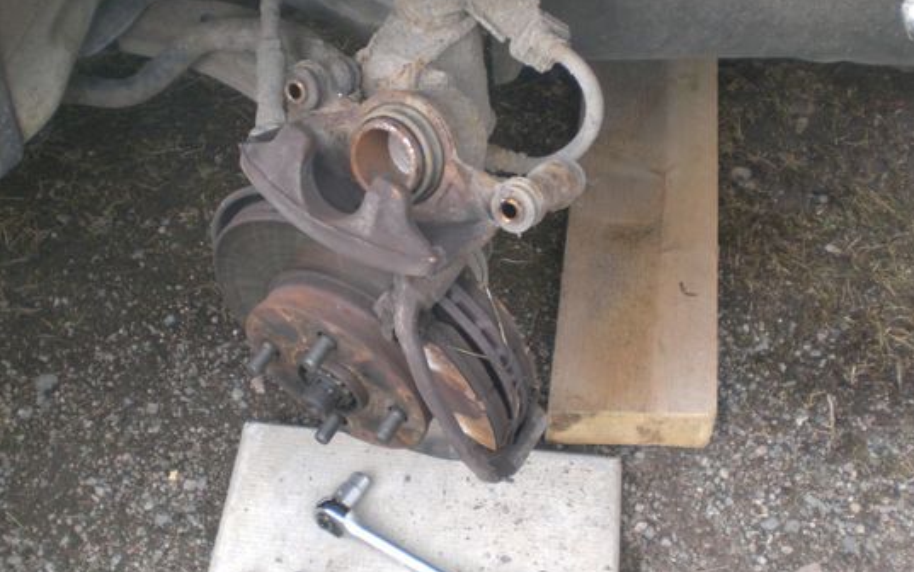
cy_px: 254
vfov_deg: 26.9
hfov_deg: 41.8
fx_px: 1196
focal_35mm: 48
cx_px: 405
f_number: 3.1
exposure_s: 1/80
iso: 200
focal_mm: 6.3
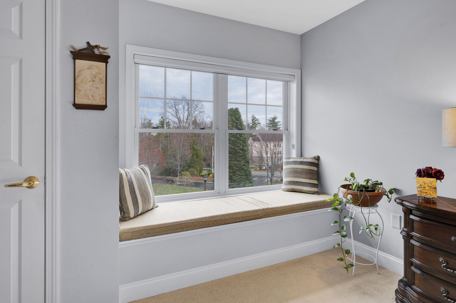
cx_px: 217
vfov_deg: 71.8
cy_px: 147
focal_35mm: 17
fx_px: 209
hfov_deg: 94.8
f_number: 7.1
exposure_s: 1/1.67
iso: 250
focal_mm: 15.5
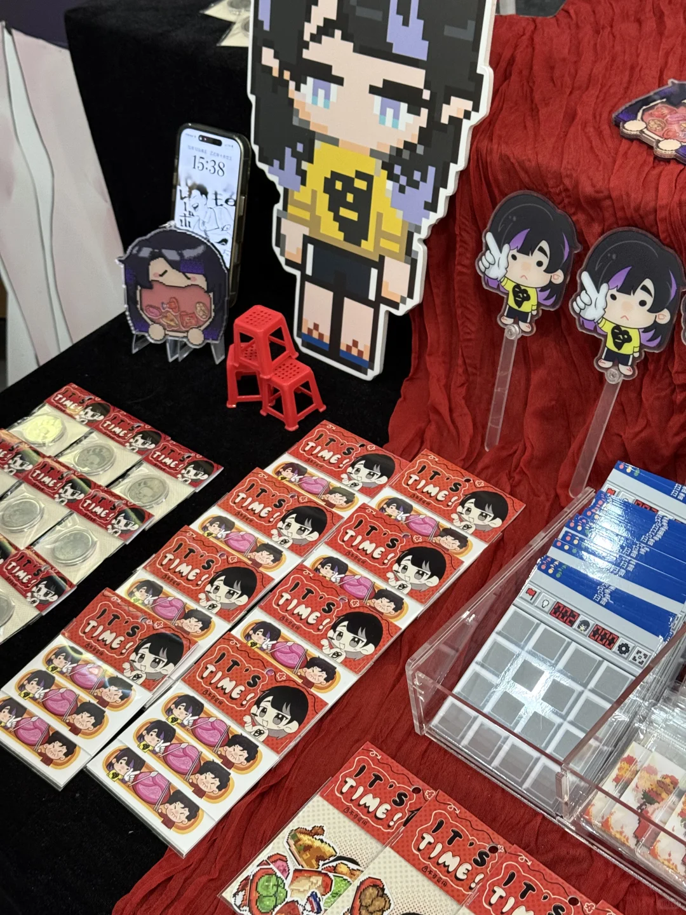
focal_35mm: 48
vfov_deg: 39.7
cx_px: 343
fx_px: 1268
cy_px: 458
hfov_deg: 30.3
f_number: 1.78
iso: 250
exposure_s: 1/33
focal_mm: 6.76
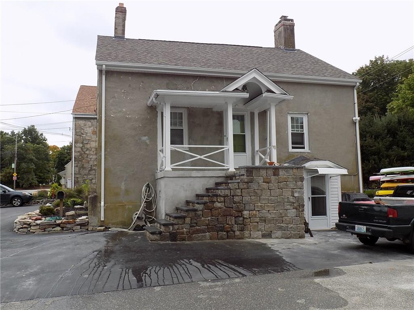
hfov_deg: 60.0
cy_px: 155
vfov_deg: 46.8
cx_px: 207
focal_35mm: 30
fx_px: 359
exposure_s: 1/400
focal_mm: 5.3
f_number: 3.3
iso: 80
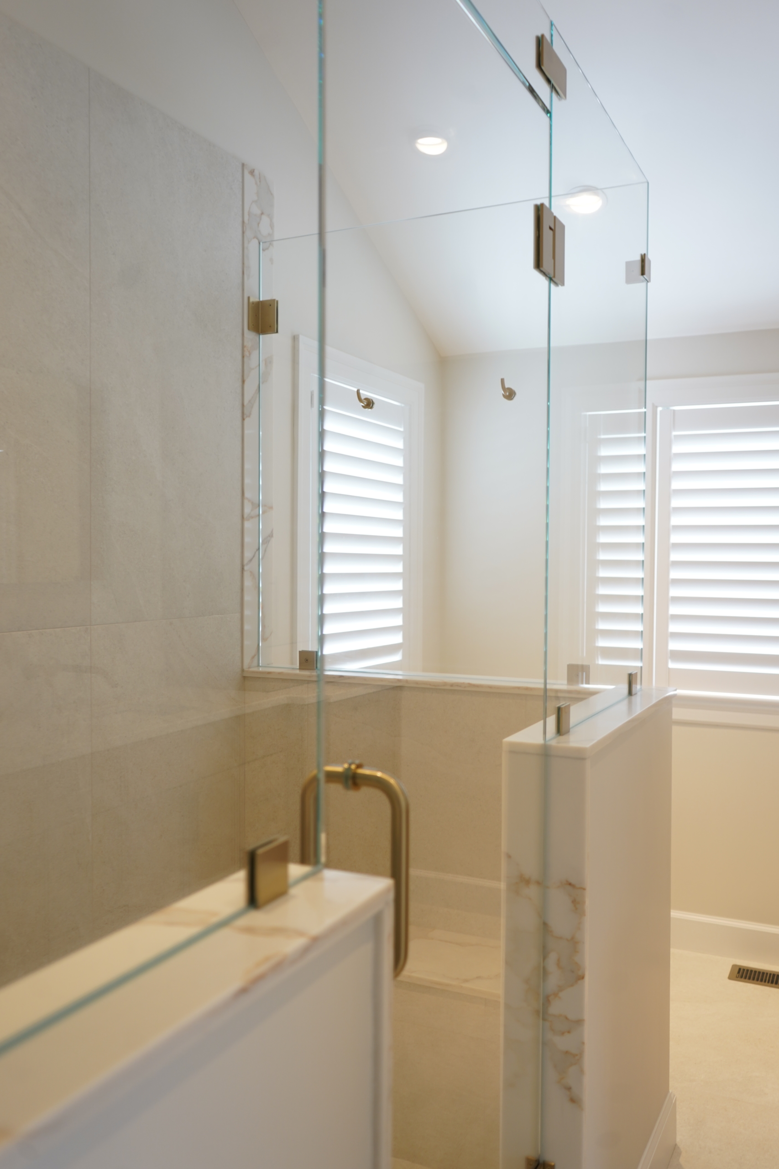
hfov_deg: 43.6
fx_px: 974
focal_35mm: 30
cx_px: 390
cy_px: 584
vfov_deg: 61.9
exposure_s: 1/30
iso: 200
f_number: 3.5
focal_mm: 30
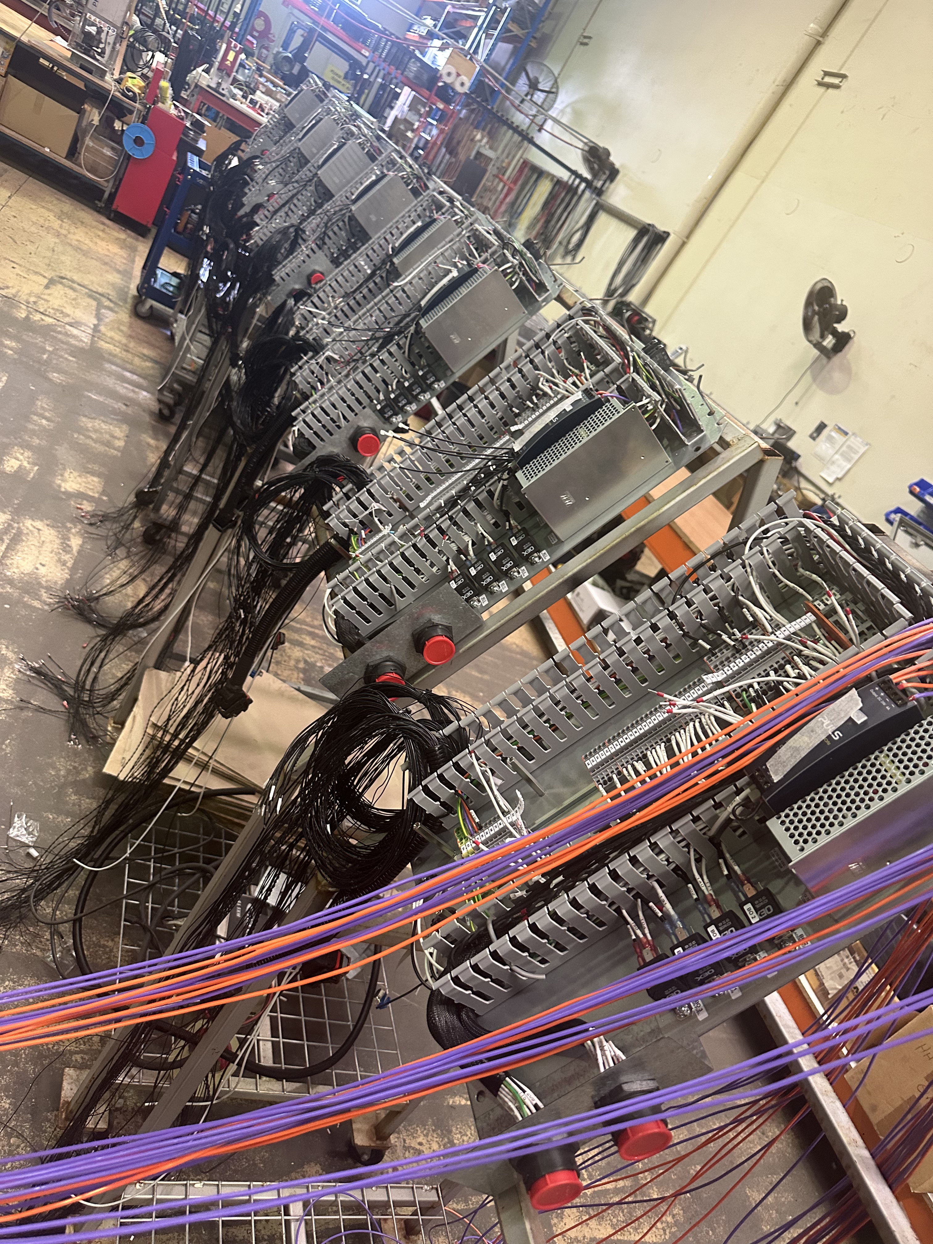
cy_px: 622
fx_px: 862
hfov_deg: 56.8
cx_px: 466
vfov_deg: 71.6
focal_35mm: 24
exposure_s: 1/50
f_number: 1.78
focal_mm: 6.86
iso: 400
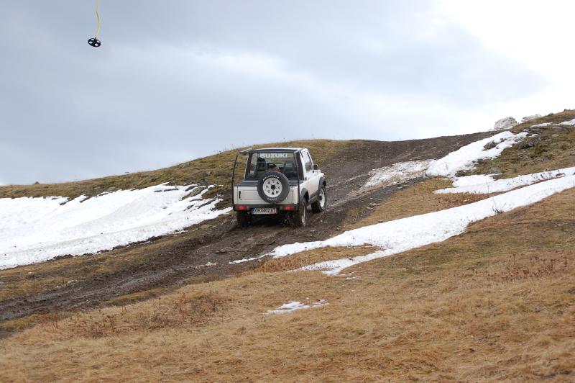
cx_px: 288
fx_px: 1317
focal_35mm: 82
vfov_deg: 16.5
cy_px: 192
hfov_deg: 24.6
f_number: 10
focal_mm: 55
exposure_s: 1/200
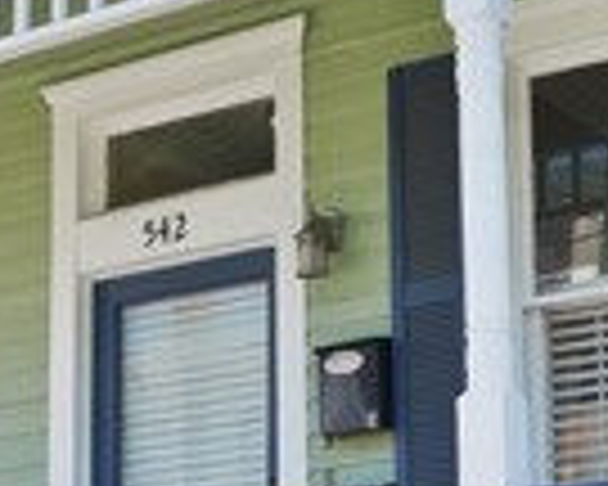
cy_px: 446
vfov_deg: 12.3
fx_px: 2245
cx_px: 194
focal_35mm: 125
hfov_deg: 15.4
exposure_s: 1/80
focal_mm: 16.5
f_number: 9
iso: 320
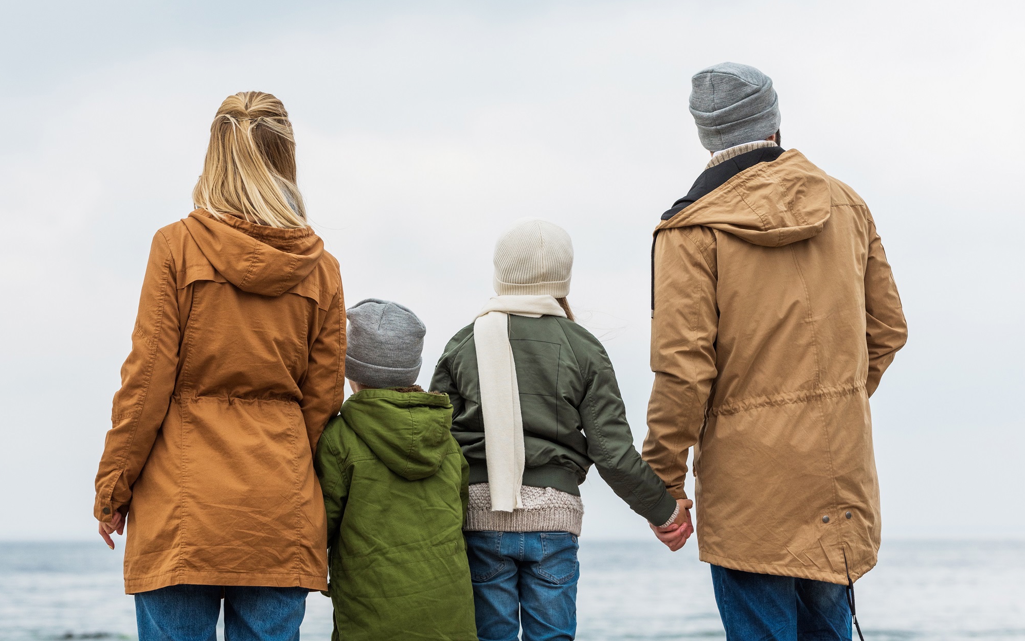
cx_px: 513
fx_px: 3939
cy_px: 300
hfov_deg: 14.8
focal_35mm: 141
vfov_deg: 9.3
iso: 250
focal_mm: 92
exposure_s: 1/1000
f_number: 5
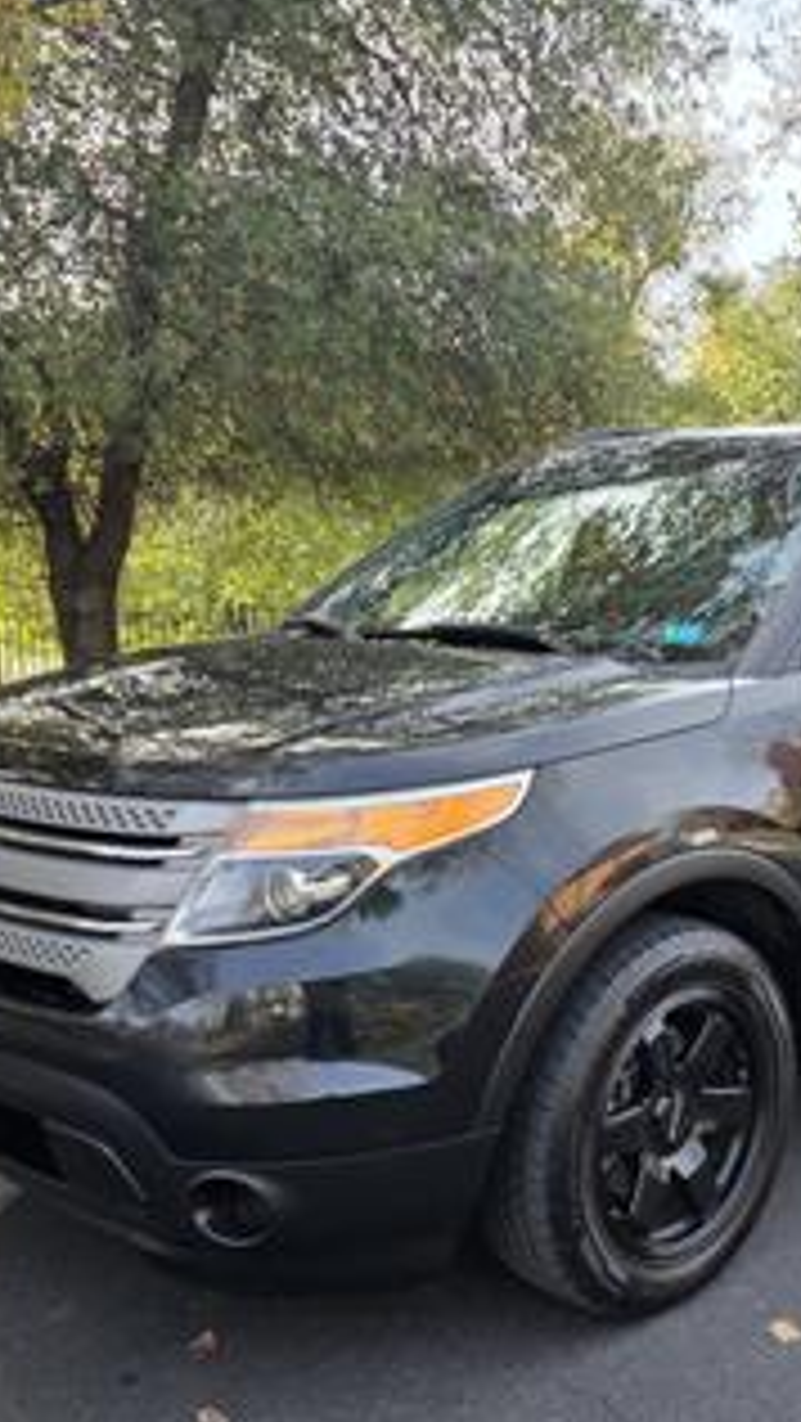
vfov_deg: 50.4
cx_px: 590
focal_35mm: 40
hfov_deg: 29.3
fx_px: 1509
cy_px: 774
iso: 80
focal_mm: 6.3
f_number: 1.7
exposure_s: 1/1399
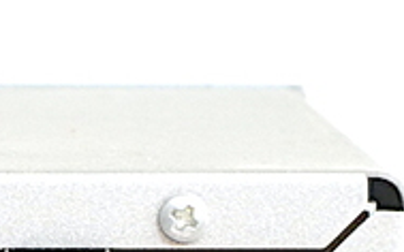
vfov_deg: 1.5
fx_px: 9477
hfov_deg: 2.4
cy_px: 404
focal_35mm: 861
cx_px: -494
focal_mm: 28.7
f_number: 5.5
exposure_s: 1/8
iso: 200
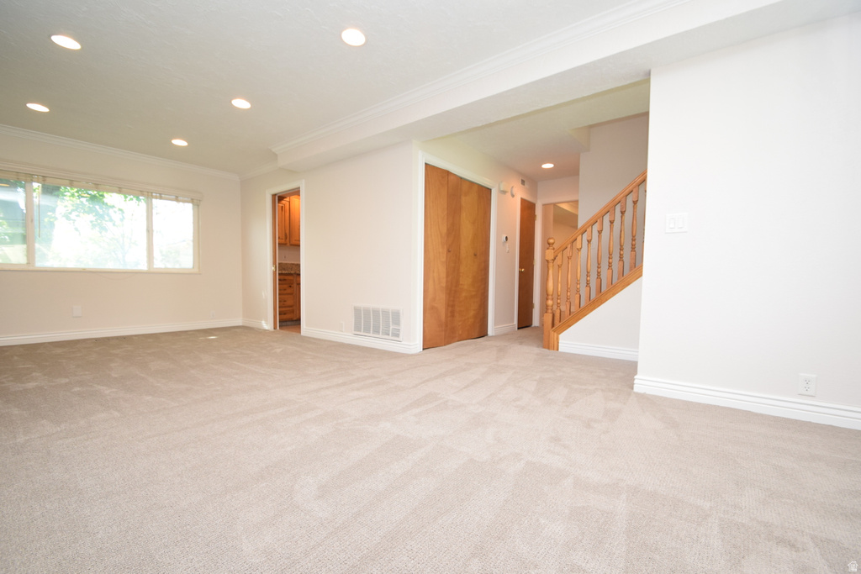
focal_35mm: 15
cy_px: 287
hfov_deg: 100.4
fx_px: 359
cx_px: 430
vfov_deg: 77.3
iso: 720
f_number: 5.6
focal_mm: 10
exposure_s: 1/125
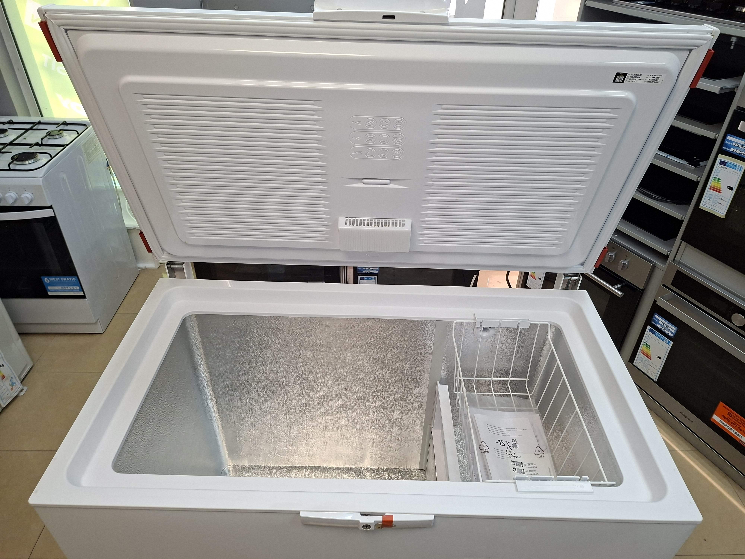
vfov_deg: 58.9
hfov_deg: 73.9
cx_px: 372
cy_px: 280
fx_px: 495
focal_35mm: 23
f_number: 1.8
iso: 250
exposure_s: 1/120
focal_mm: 5.54
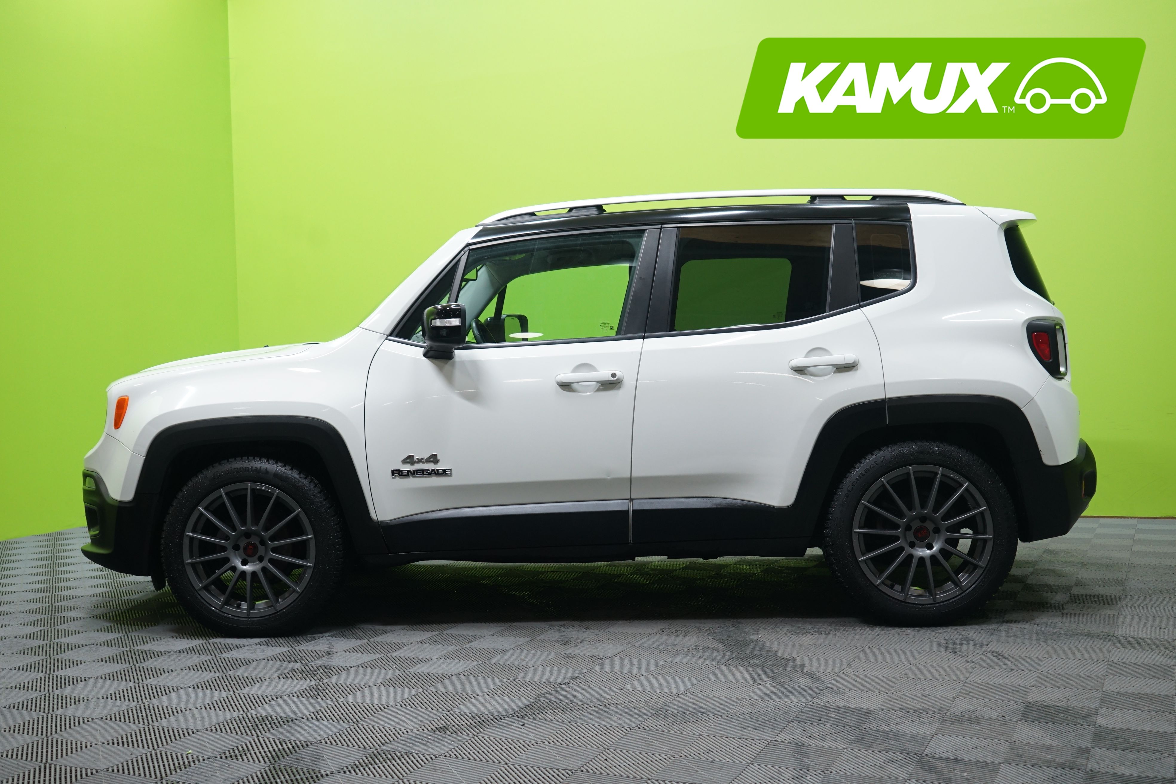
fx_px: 1307
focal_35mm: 40
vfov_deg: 33.4
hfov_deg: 48.5
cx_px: 588
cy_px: 392
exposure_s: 1/20
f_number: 4.5
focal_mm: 40
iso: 800
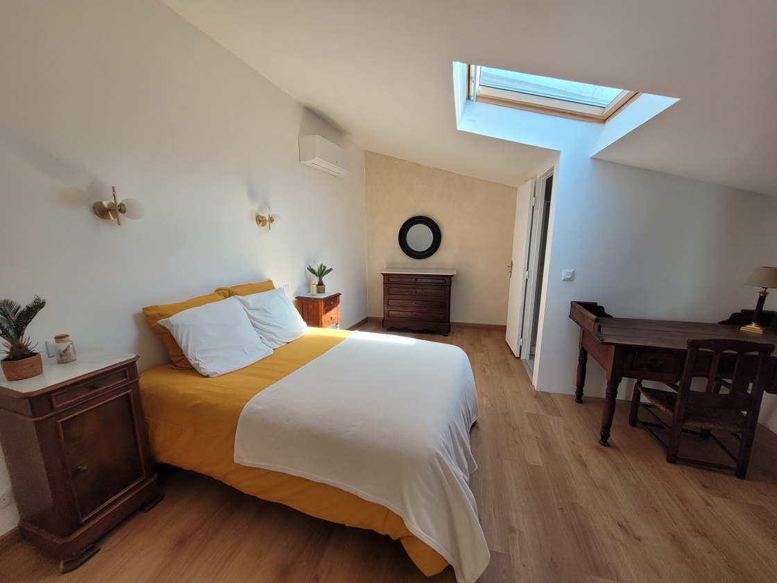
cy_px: 292
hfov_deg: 106.2
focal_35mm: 13
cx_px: 388
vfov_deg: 89.9
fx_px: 292
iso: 40
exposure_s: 1/100
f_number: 2.2
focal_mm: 1.74
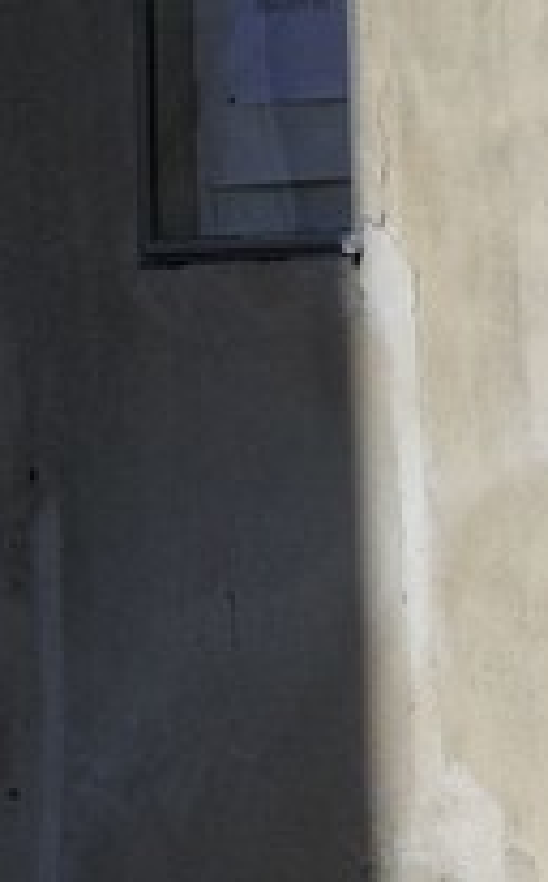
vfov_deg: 4.8
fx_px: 10462
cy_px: -856
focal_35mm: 436
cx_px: -1700
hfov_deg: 2.9
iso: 200
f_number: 18
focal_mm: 55
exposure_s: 1/160
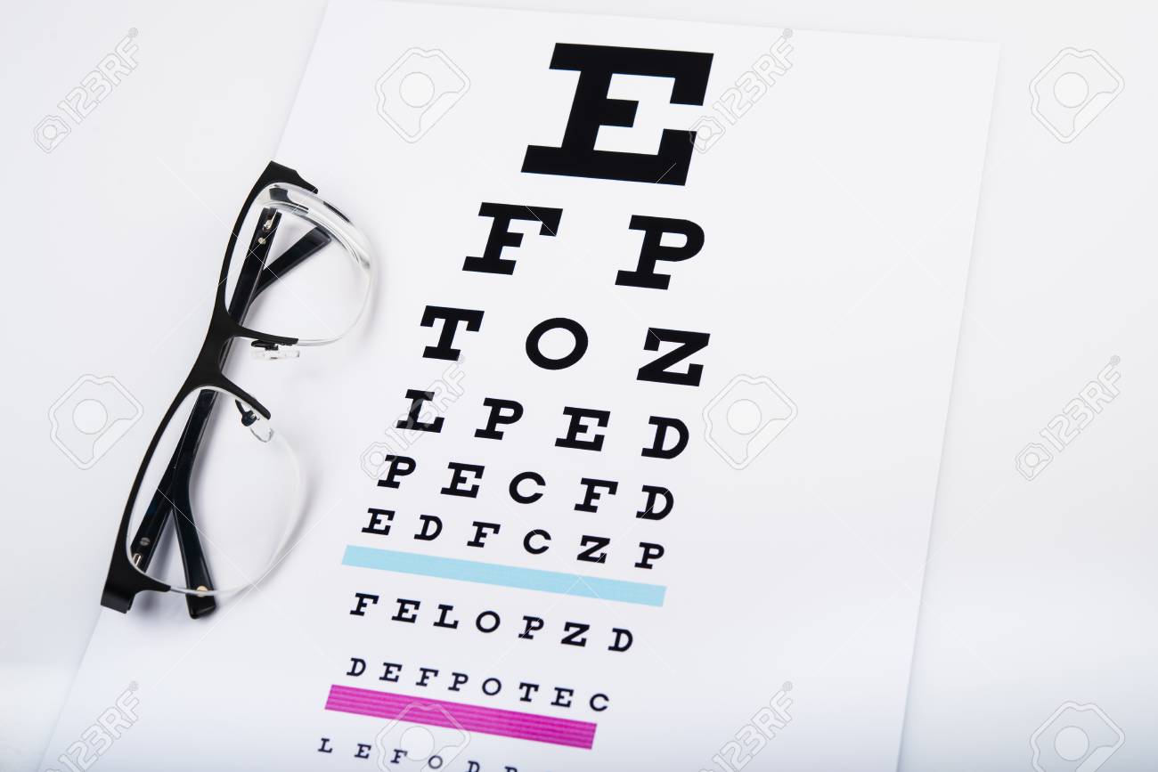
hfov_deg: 33.4
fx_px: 1930
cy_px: 386
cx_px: 579
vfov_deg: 22.6
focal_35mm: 60
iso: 100
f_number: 11
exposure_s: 1/160
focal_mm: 60
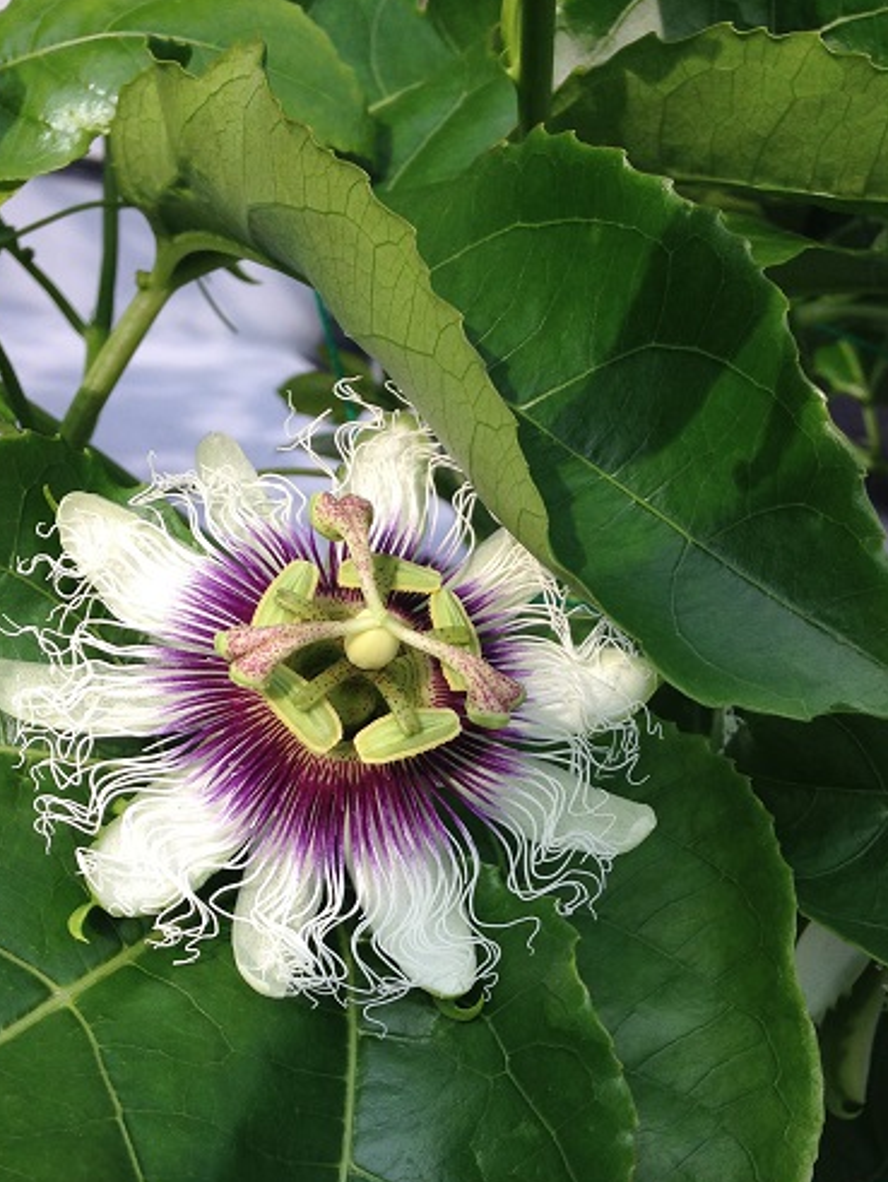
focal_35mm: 47
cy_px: 826
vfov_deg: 39.7
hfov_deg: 30.9
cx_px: 408
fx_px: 1605
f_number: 2.4
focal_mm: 4.12
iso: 50
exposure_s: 1/951
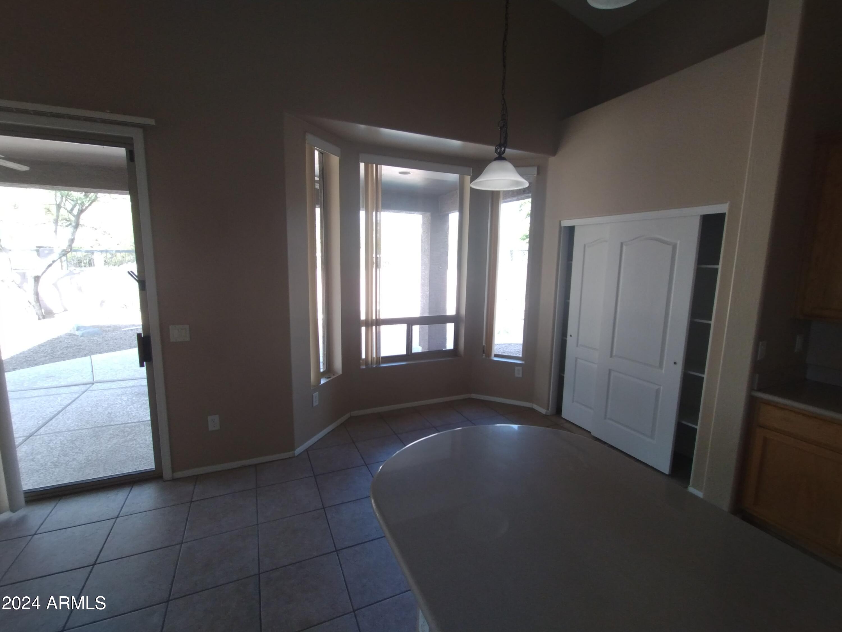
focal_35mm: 16
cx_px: 421
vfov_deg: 78.1
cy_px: 316
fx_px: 389
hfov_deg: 94.5
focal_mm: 1.66
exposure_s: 1/37.2
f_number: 2.2
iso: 100
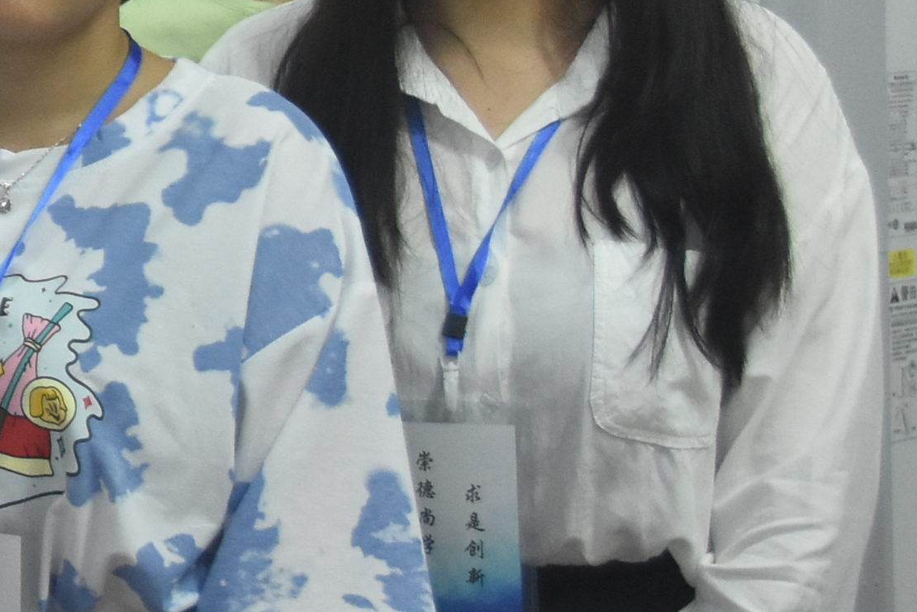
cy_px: -100
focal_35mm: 158
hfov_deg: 11.9
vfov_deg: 8.6
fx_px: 4026
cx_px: -793
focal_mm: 26
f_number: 4.8
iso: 1600
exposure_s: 1/90
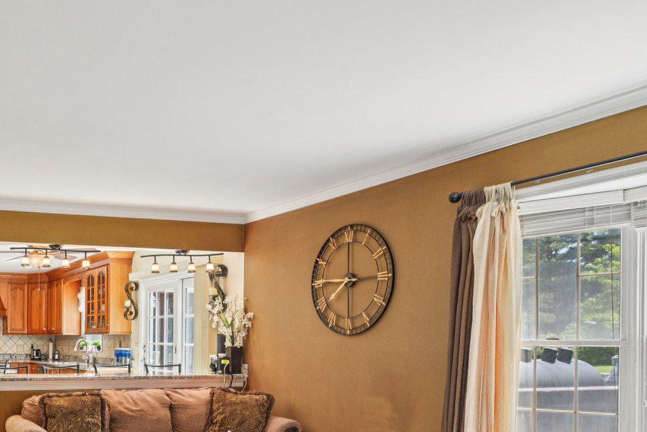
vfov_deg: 35.7
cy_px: 346
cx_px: 44
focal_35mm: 36
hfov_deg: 46.9
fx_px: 647
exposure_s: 1/100
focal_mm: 16
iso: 800
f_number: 8
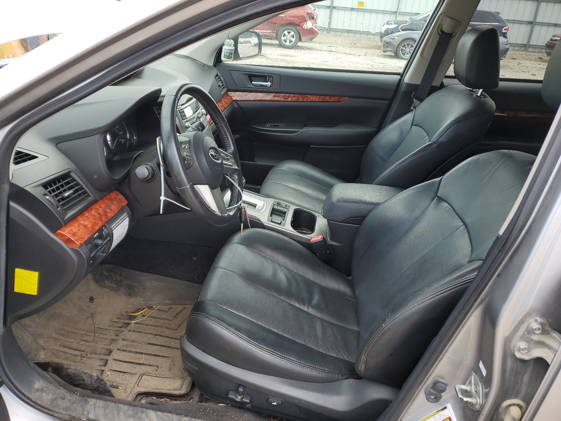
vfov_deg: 53.1
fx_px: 421
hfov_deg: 67.3
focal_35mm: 26
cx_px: 280
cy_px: 210
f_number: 1.5
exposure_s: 1/400
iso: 50
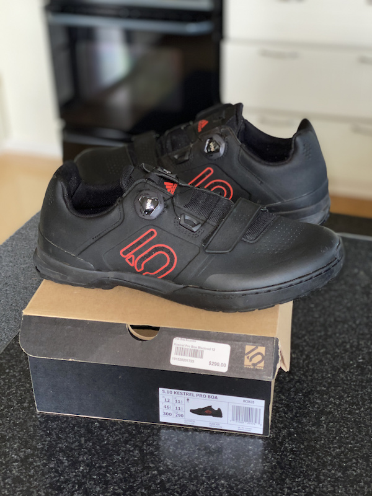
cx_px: 186
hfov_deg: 28.0
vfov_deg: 36.8
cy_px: 248
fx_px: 745
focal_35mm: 52
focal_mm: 6
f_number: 2
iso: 32
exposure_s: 1/40
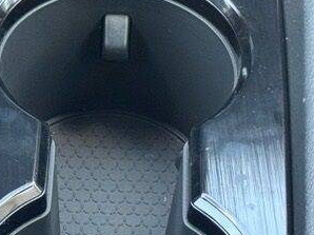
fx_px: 1496
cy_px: 190
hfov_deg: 11.8
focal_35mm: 165
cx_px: -31
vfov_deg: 9.0
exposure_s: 1/89
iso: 100
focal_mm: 6.76
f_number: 1.78
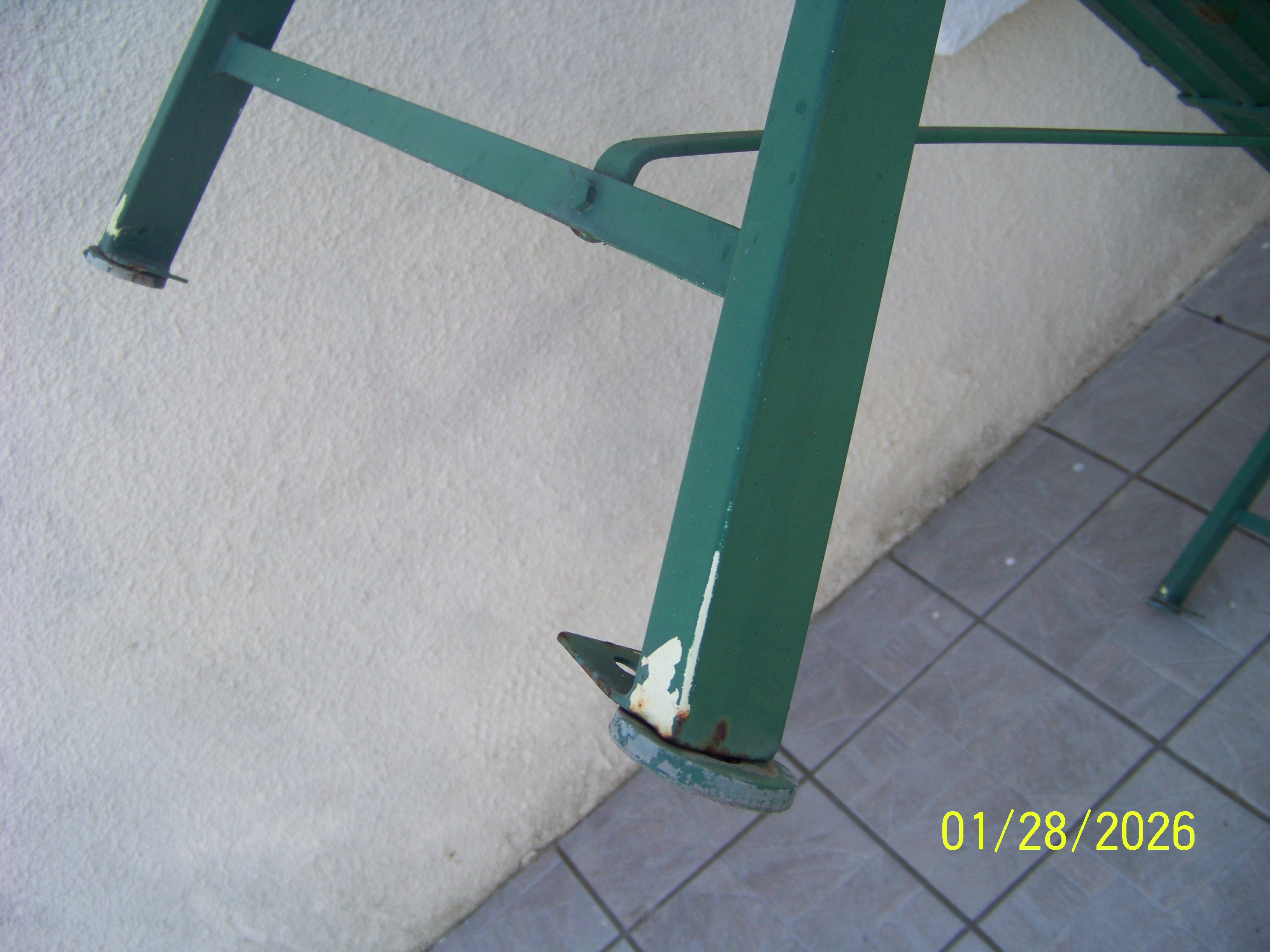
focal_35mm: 36
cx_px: 635
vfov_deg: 39.7
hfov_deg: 51.4
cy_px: 476
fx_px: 1321
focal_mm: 5.85
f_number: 2.8
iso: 63
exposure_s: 1/160
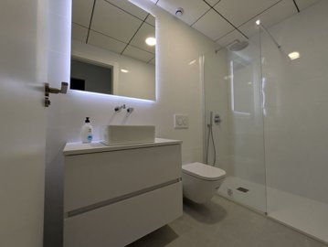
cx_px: 164
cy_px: 124
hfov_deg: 102.0
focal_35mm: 14
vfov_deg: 85.8
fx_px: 133
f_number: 2.2
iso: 59
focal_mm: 1.83
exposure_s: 1/100
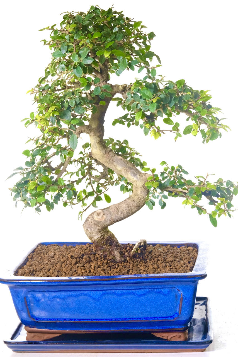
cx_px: 119
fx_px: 902
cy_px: 178
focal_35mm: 91
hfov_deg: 15.0
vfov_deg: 22.4
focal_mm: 60.7
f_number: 13
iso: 2000
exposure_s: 1/15
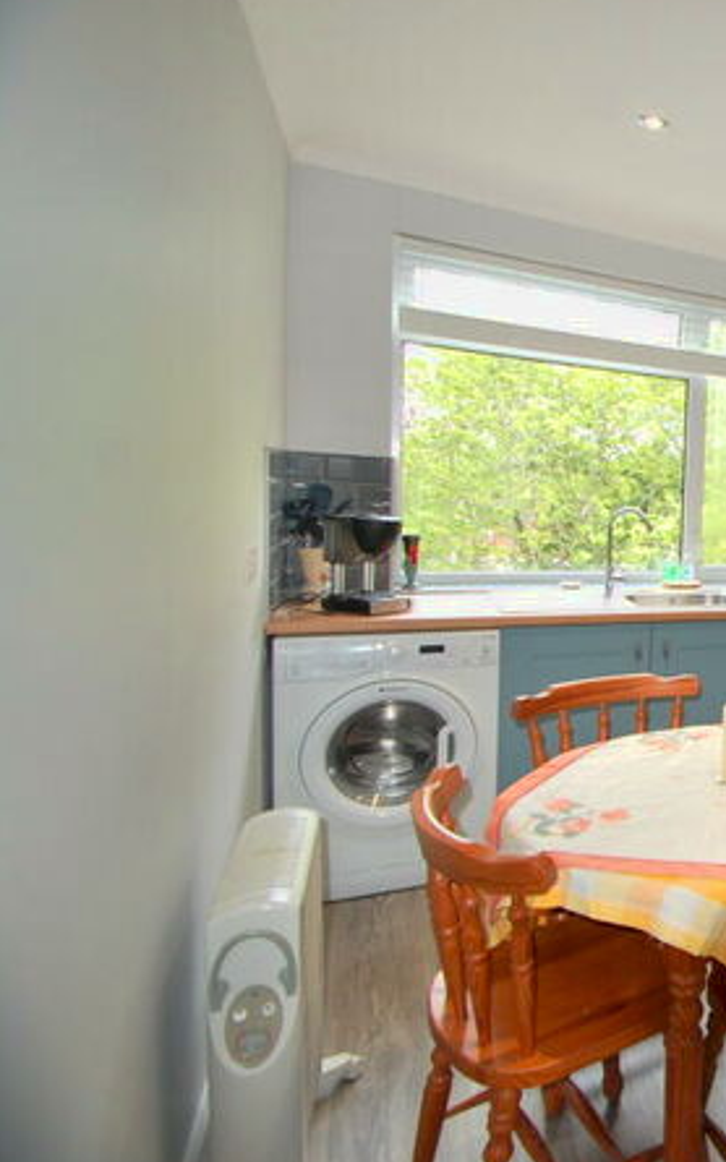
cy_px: 588
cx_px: 909
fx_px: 760
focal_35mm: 24
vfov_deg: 74.8
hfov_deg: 36.6
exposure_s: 1/60
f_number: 3.5
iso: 400
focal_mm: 10
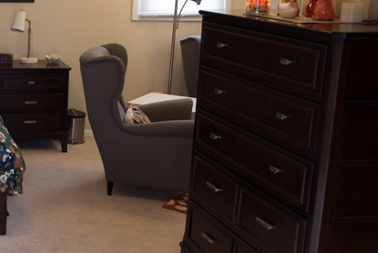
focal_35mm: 63
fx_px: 662
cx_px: -99
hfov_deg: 27.3
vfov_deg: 21.6
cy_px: 94
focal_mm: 24
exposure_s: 1/60
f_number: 4
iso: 450
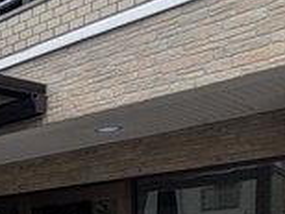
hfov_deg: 22.1
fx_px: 561
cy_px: 287
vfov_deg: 19.7
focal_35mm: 68
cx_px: -174
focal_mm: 1.83
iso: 48
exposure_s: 1/437
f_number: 2.2
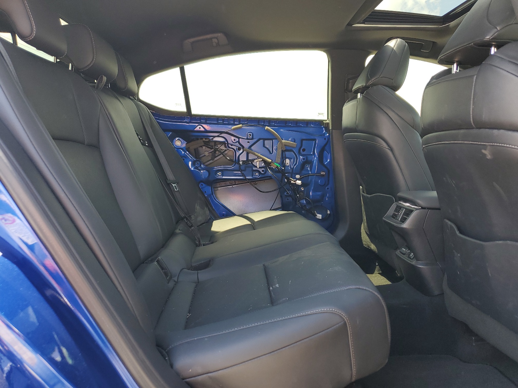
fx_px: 389
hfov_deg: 67.3
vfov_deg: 53.1
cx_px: 259
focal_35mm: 26
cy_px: 194
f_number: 1.5
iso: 50
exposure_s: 1/182
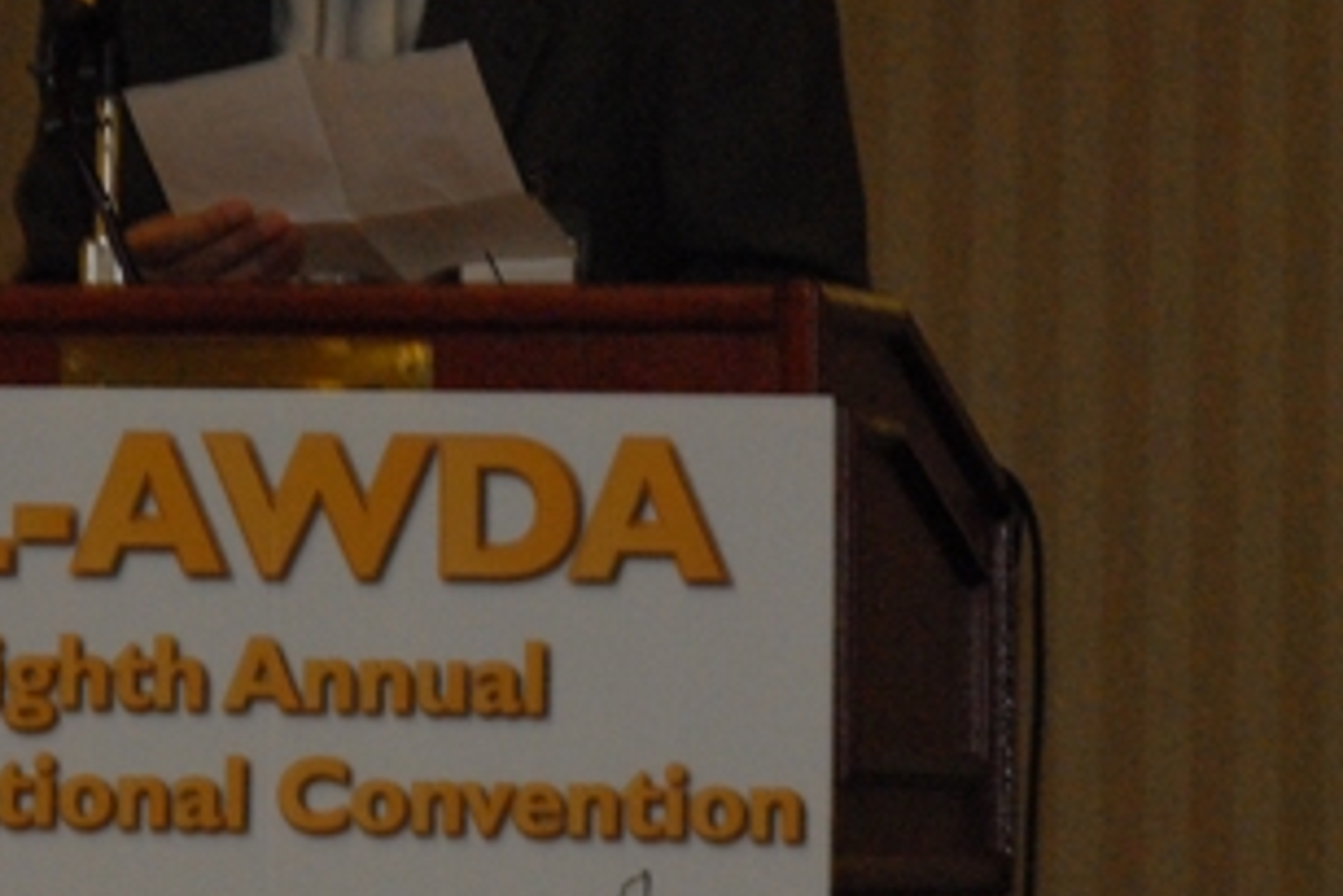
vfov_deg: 3.4
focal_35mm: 399
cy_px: 188
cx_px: 280
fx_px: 14891
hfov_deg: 5.2
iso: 1250
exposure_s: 1/60
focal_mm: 135
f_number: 11
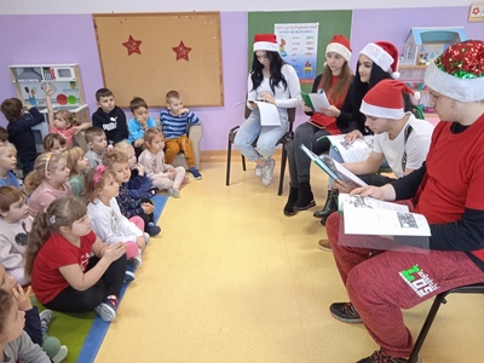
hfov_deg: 63.4
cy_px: 182
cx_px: 242
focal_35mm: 28
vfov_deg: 49.7
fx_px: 391
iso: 516
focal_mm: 3.43
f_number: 2.2
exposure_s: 1/25
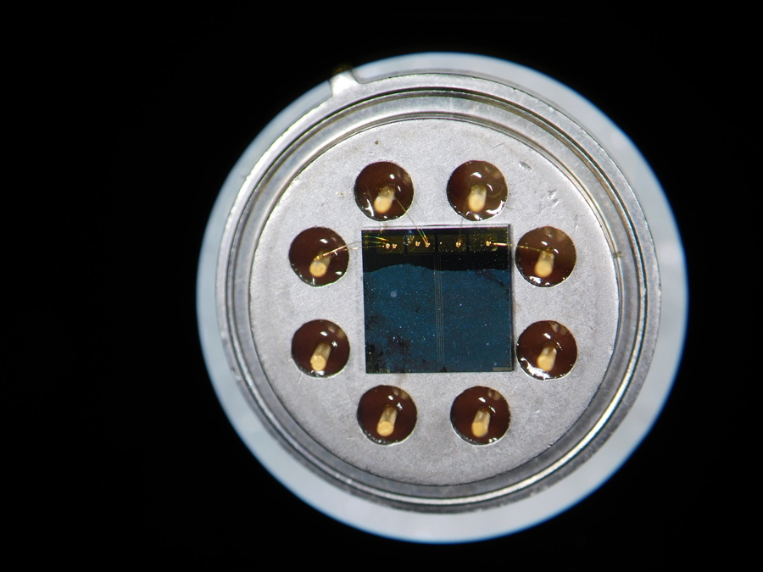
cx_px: 382
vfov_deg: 28.6
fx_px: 1124
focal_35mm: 51
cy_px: 286
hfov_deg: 37.5
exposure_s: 1/50
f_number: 3.8
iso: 125
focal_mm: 9
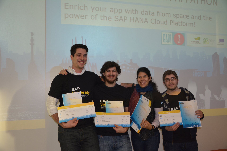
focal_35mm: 36
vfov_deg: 36.9
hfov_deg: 53.1
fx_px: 227
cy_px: 76
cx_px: 114
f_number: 3.8
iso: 400
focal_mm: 24
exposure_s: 1/60
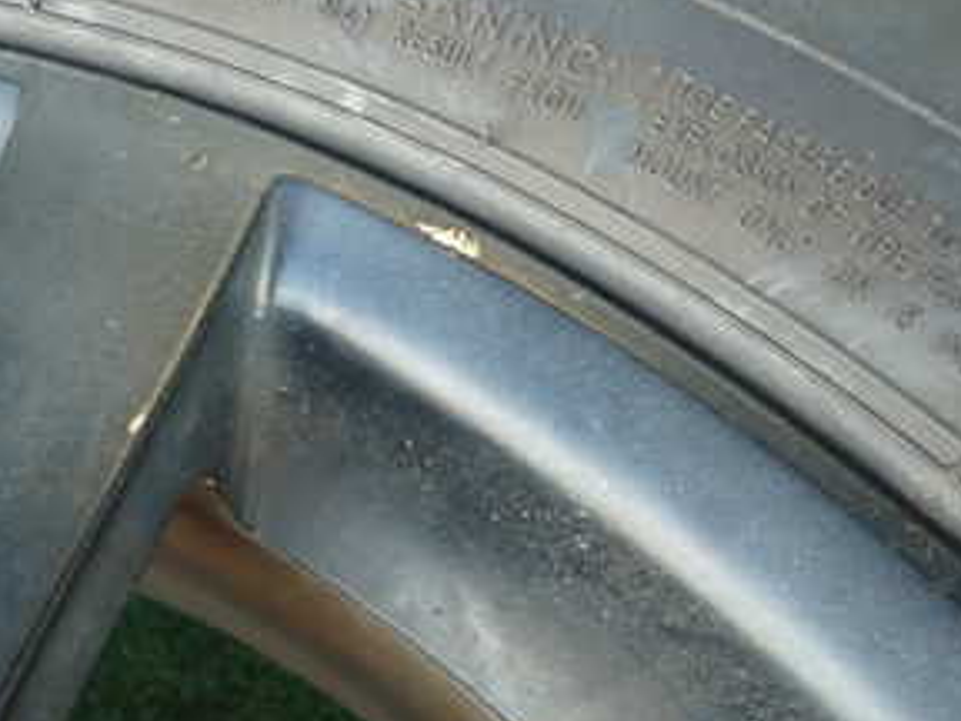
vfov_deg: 28.0
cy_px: 364
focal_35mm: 52
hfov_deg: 33.7
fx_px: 1444
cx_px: 7
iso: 125
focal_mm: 4.5
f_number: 2
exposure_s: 1/60
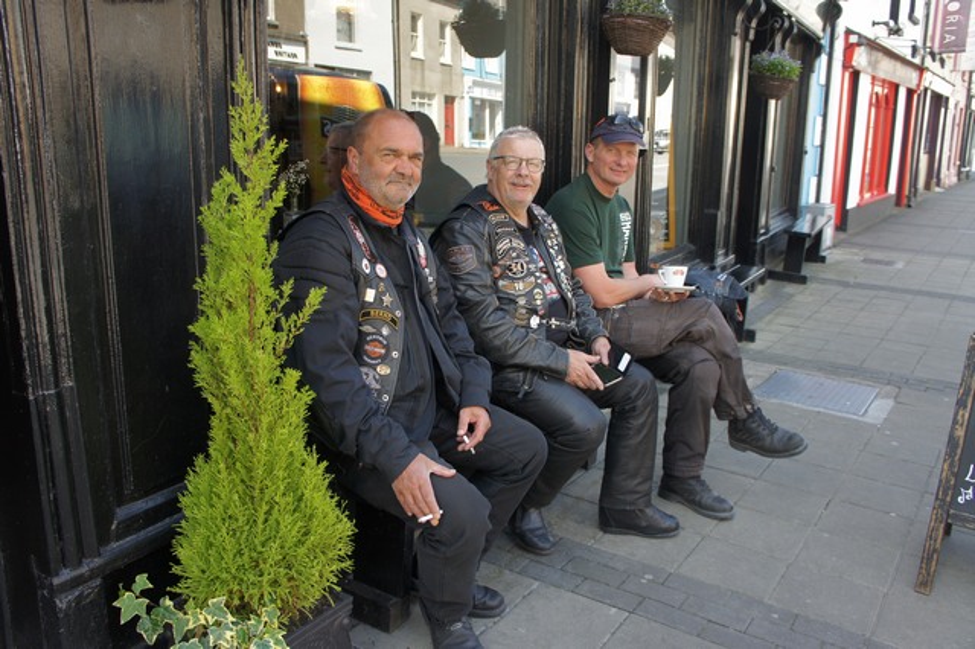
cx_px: 488
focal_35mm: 30
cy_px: 324
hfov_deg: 62.0
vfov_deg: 43.6
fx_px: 812
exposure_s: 1/125
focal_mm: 20
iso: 200
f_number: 4.5
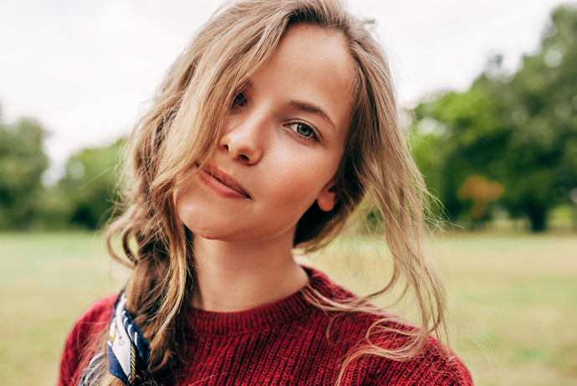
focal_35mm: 35
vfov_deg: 37.9
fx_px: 561
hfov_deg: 54.4
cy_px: 193
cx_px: 288
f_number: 3.5
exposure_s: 1/1000
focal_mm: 35
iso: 200
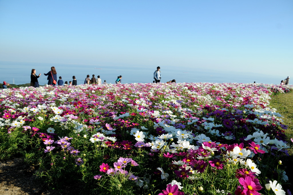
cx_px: 146
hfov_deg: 67.4
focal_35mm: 27
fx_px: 219
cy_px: 98
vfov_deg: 47.8
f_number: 8
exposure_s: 1/350
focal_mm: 18
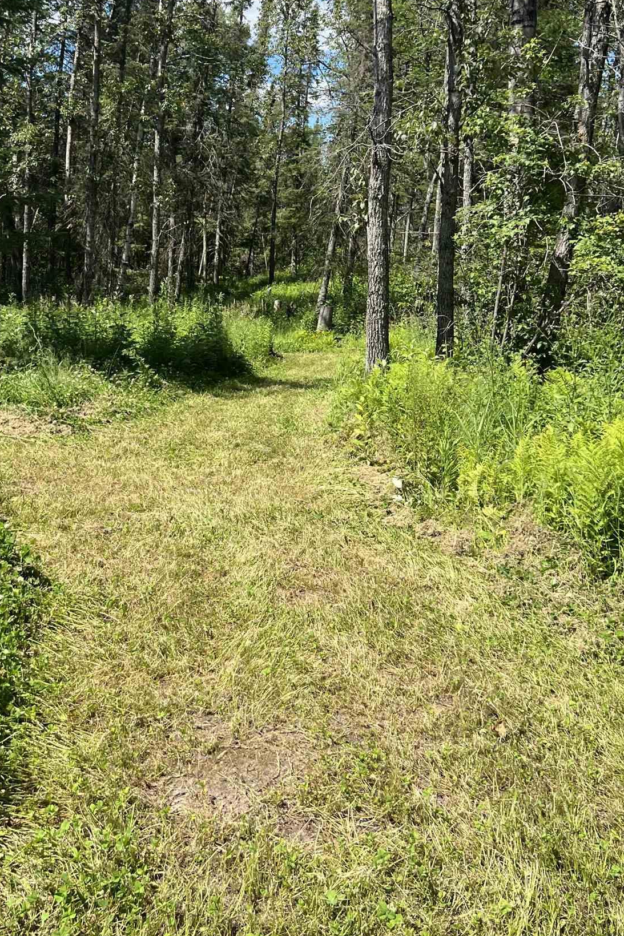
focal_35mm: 38
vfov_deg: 50.1
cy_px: 339
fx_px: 988
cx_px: 222
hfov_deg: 34.8
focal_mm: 5.7
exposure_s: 1/2353
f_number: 1.5
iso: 50
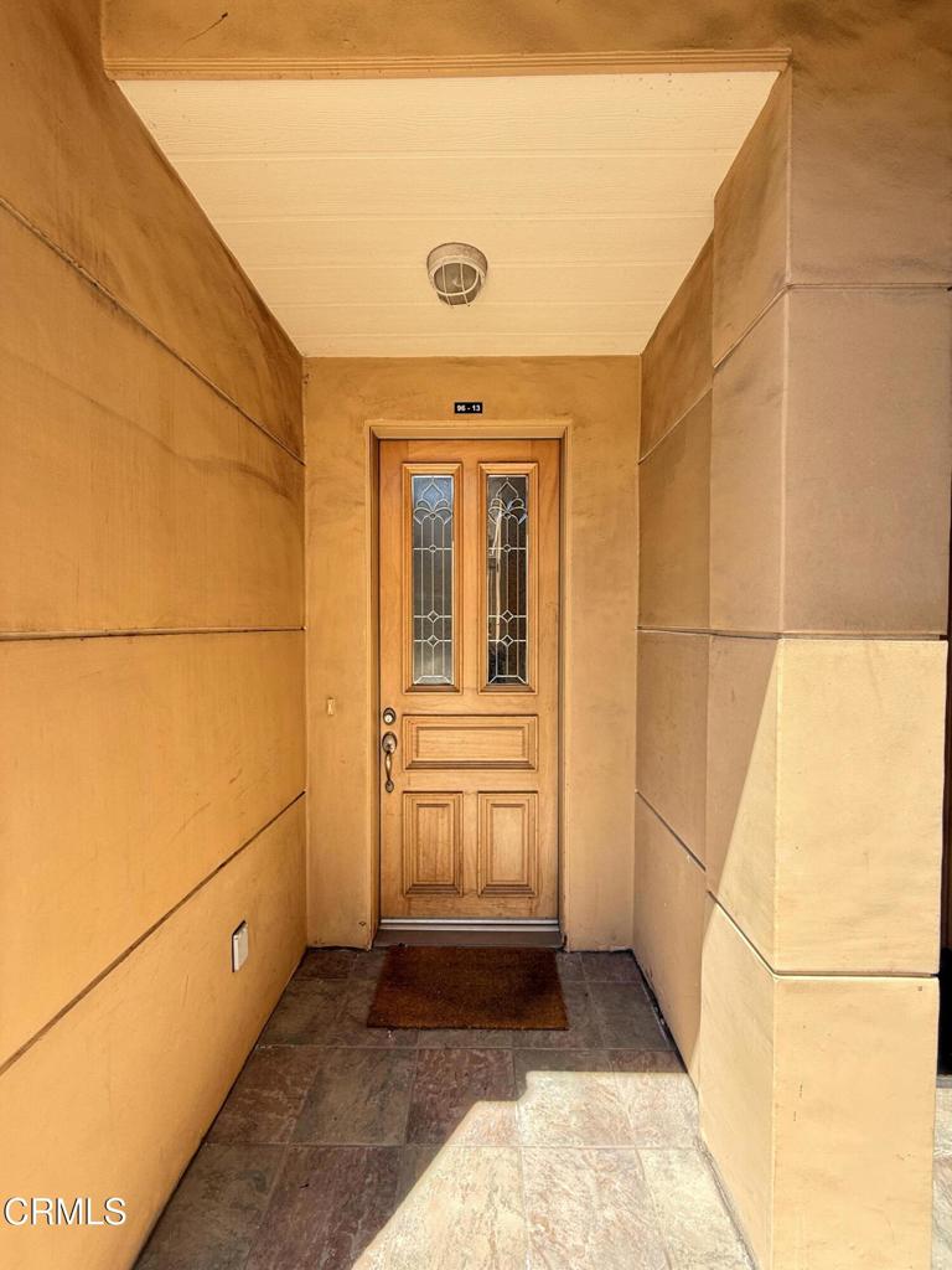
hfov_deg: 85.7
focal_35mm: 14
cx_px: 476
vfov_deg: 102.1
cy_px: 635
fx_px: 513
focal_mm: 2.22
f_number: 2.2
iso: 64
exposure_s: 1/174
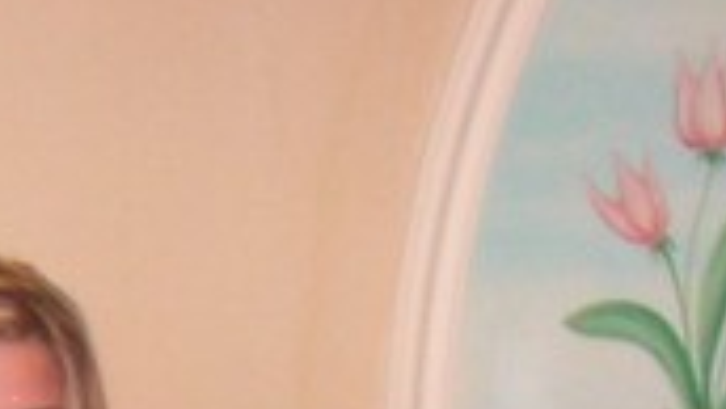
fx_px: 3506
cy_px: 915
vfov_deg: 6.4
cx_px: -21
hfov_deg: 11.7
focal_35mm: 182
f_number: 3.2
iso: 200
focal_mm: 6
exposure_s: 1/40
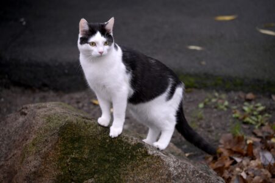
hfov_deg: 10.3
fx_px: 1527
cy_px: 92
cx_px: 138
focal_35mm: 200
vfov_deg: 6.9
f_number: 6.3
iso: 1000
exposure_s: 1/320
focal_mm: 200
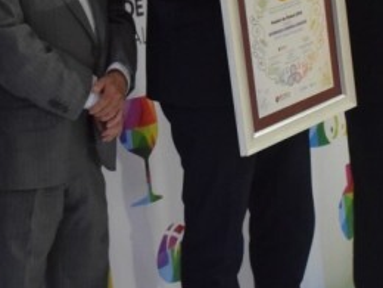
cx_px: 259
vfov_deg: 11.8
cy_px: 26
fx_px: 1383
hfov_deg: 15.7
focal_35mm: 125
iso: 3200
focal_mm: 22
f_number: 4
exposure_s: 1/160
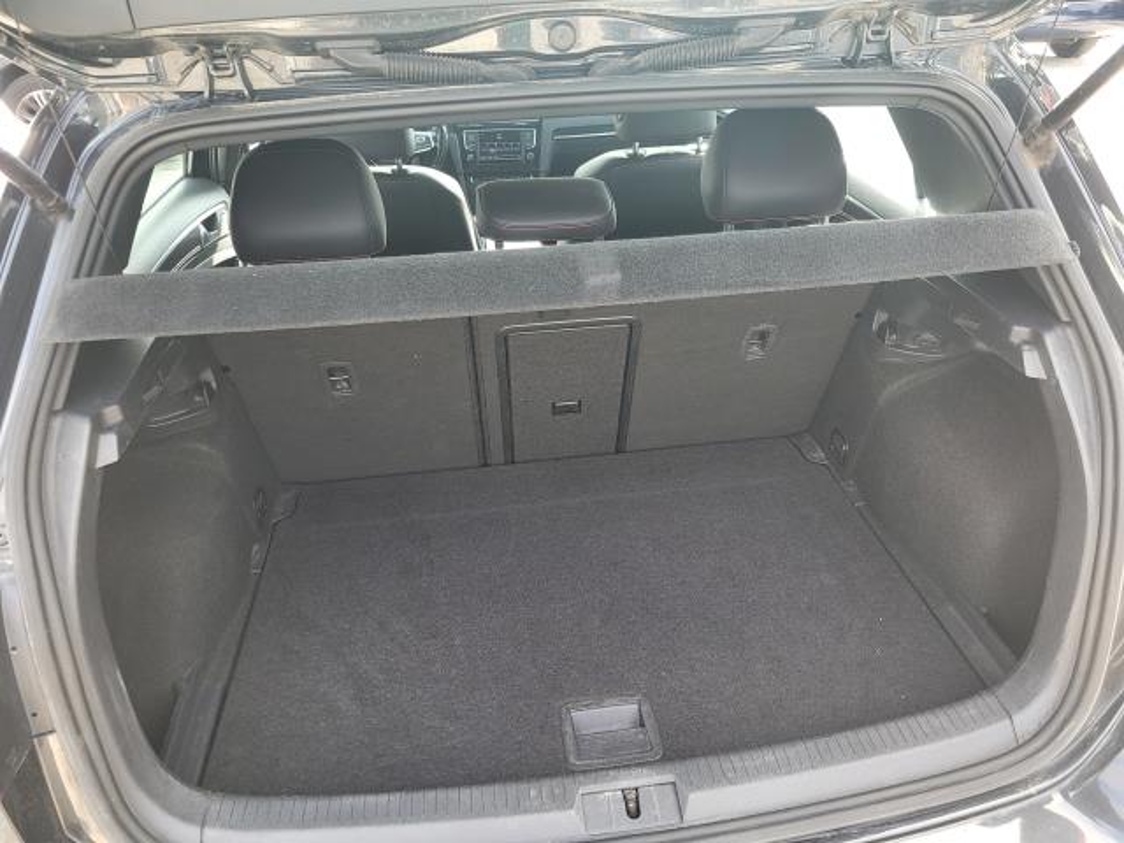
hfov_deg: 67.3
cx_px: 562
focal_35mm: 26
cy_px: 422
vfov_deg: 53.1
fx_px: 844
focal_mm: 5.4
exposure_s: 1/120
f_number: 1.8
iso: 50
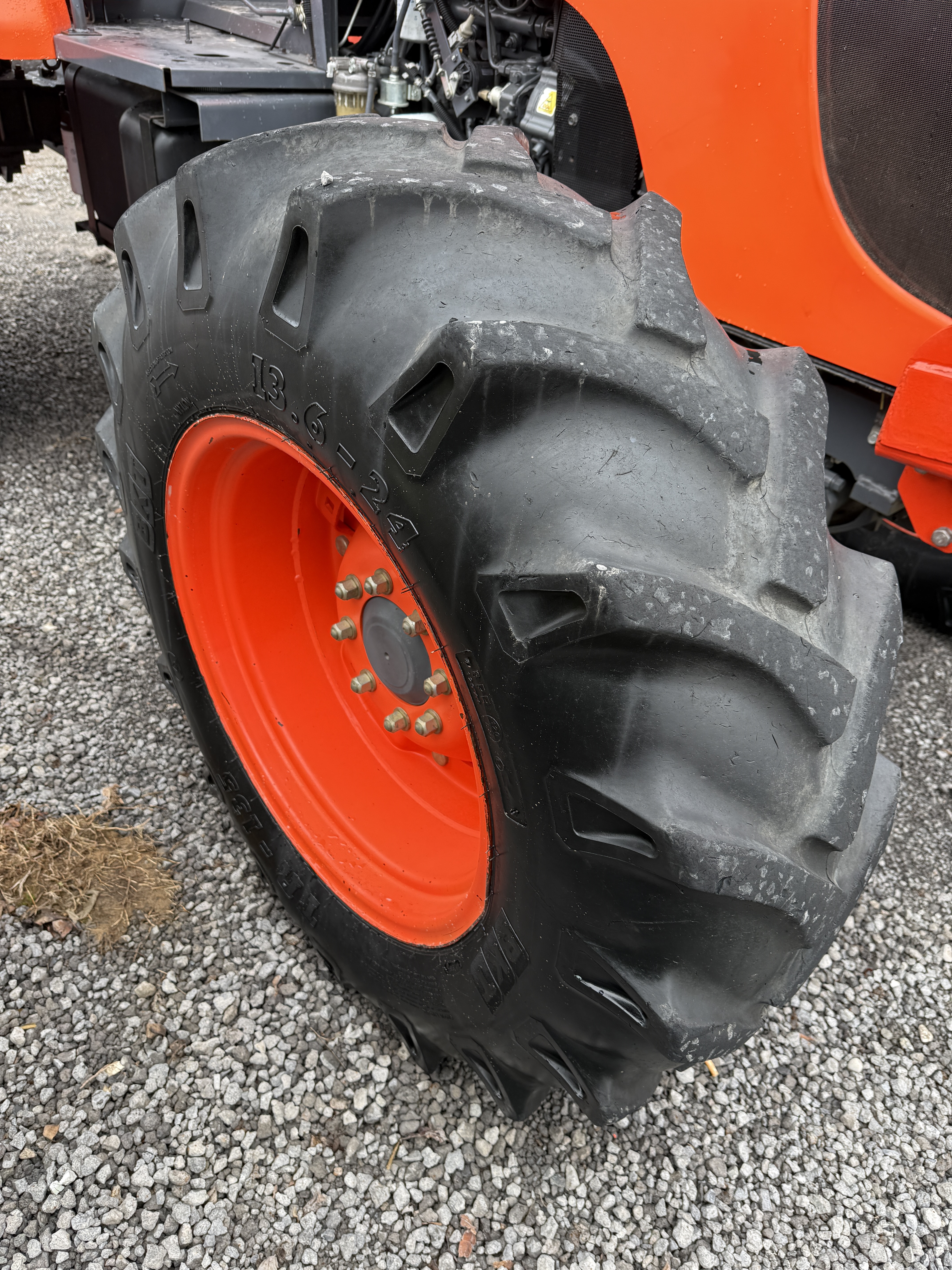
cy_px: 635
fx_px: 880
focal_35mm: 24
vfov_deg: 71.6
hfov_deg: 56.8
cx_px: 476
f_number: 1.78
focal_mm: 6.76
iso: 80
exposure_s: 1/510
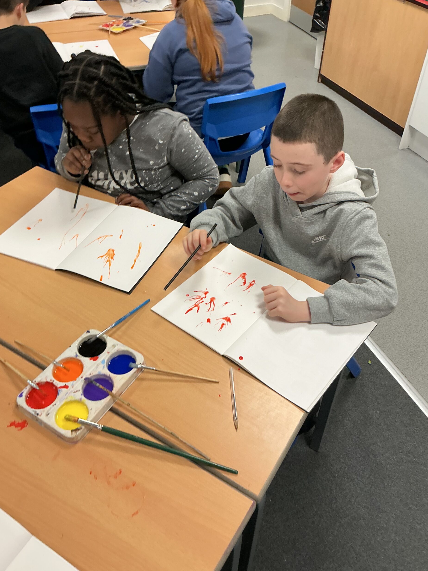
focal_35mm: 30
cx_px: 211
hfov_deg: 46.8
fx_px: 495
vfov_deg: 60.0
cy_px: 281
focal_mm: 3
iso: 64
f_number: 1.8
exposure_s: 1/60
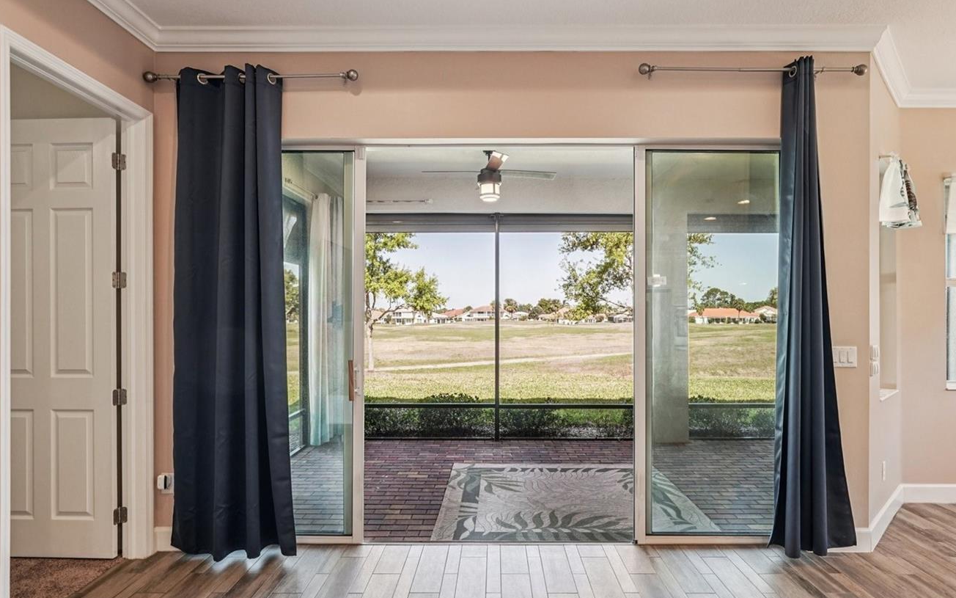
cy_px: 307
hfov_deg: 84.7
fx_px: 521
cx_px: 533
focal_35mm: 20
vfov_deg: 59.6
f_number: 8
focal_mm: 16
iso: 400
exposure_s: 1/50
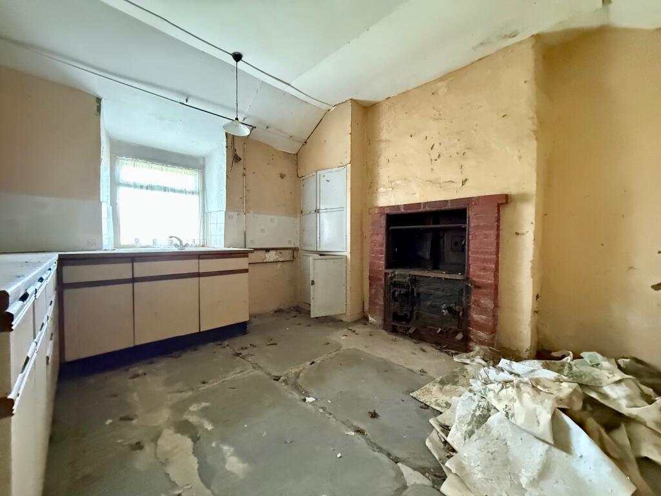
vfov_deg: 85.7
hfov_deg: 102.1
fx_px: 267
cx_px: 330
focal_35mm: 14
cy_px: 248
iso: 1250
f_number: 2.2
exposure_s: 1/60
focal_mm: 2.22
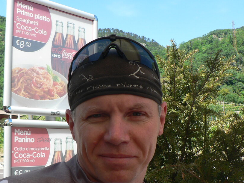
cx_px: 111
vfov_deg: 27.4
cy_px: 119
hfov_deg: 36.1
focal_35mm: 53
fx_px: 374
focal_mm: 6
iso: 80
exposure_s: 1/250
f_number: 4
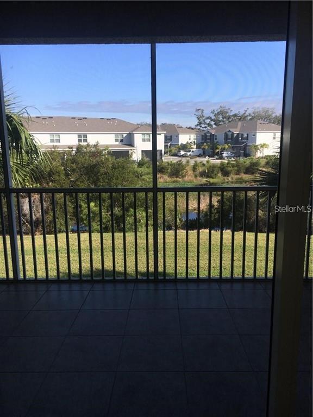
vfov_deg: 61.7
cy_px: 208
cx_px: 156
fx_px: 350
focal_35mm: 29
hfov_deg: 48.2
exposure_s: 1/460
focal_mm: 4.15
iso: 25
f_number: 2.2
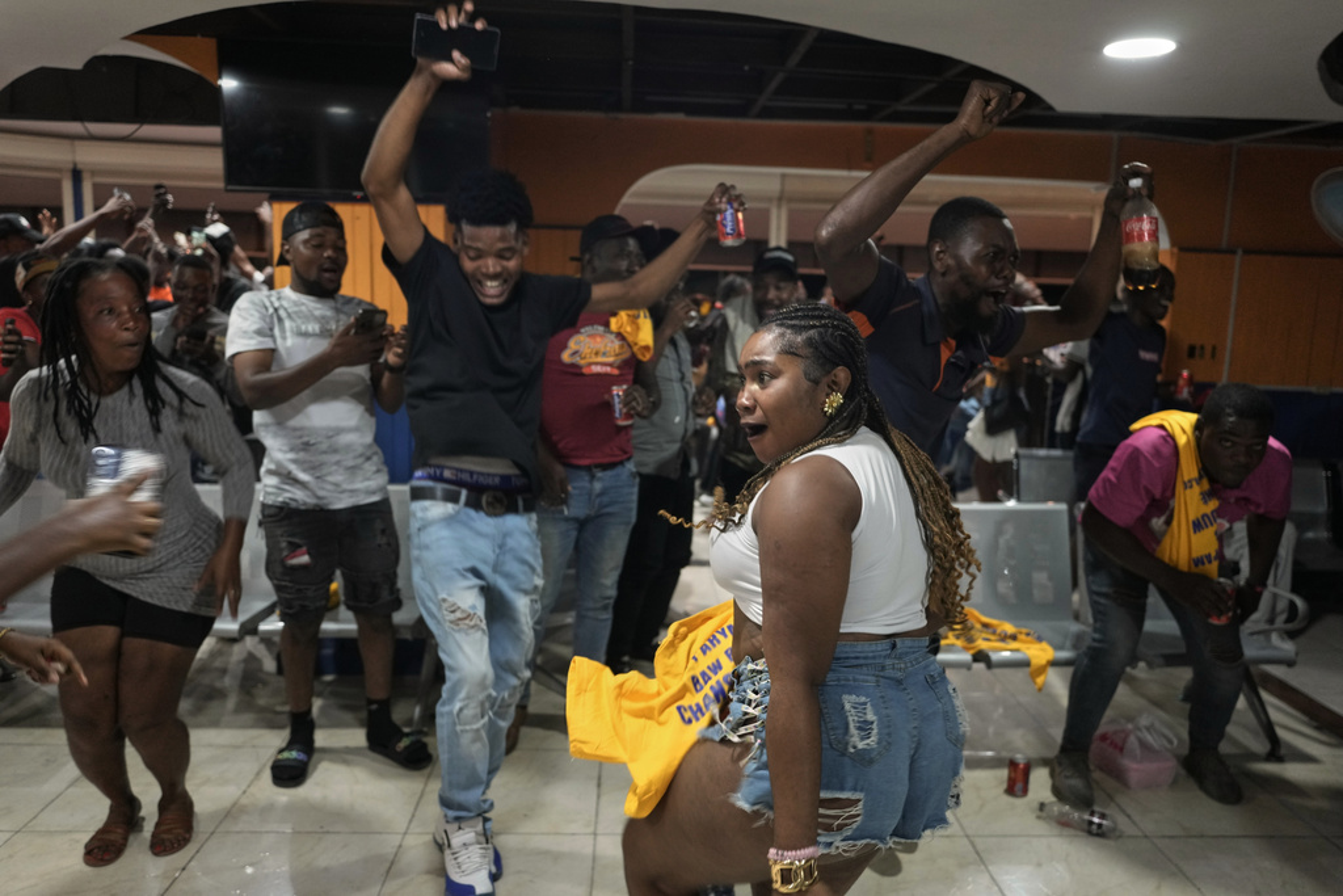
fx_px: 1045
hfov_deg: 65.5
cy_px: 448
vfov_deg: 46.4
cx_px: 672
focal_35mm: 28
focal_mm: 28
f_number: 2.8
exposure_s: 1/125
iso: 2500
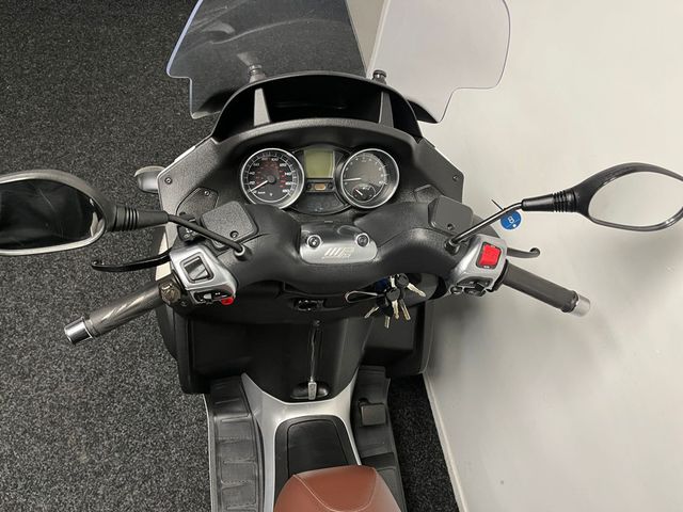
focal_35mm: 26
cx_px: 342
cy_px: 256
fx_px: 513
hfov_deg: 67.3
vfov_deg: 53.1
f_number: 1.6
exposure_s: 1/50
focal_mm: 5.1
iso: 125
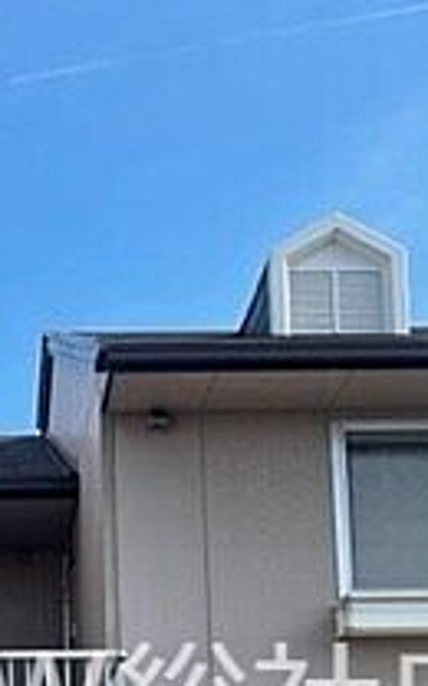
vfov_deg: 23.3
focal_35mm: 85
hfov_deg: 14.9
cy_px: 702
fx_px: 1586
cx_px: -56
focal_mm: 4.2
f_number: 1.6
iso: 32
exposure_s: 1/2020
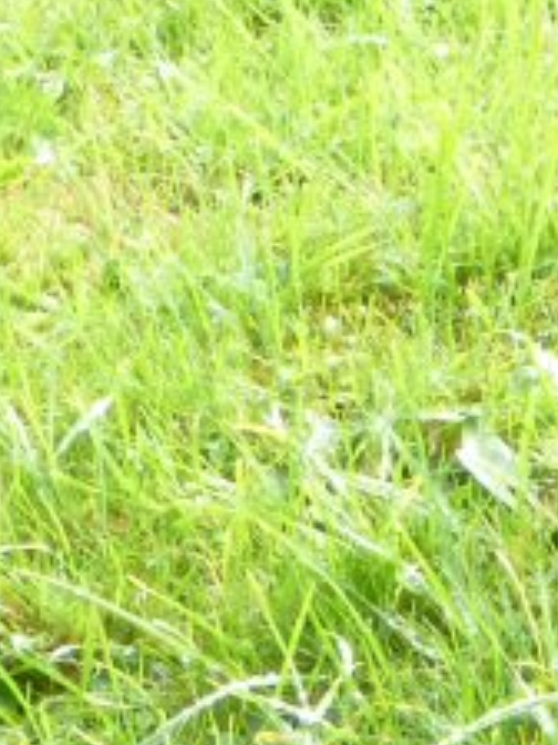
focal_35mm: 355
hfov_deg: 4.1
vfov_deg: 5.5
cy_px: -436
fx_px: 7630
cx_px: 1573
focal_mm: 9
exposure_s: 1/60
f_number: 4.4
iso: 100
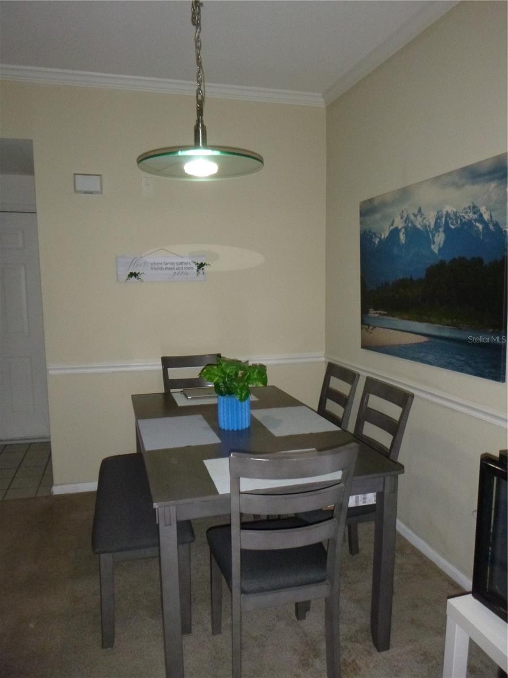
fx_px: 489
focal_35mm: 25
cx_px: 254
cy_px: 339
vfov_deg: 69.4
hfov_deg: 54.9
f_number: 3.9
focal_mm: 4.5
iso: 400
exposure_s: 1/60
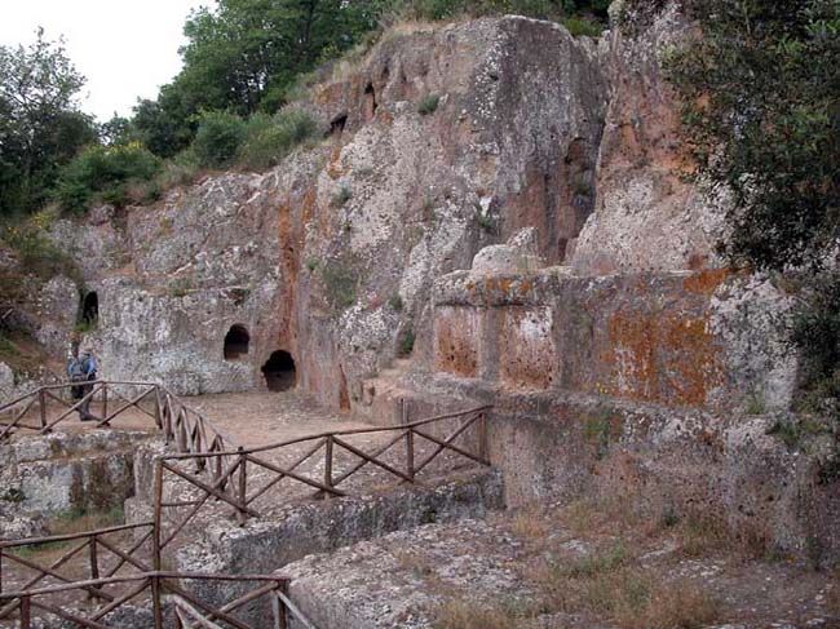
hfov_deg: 54.0
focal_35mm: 34
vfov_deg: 41.8
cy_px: 314
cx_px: 420
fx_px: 825
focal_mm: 8.9
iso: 100
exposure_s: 1/54.5
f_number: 6.3
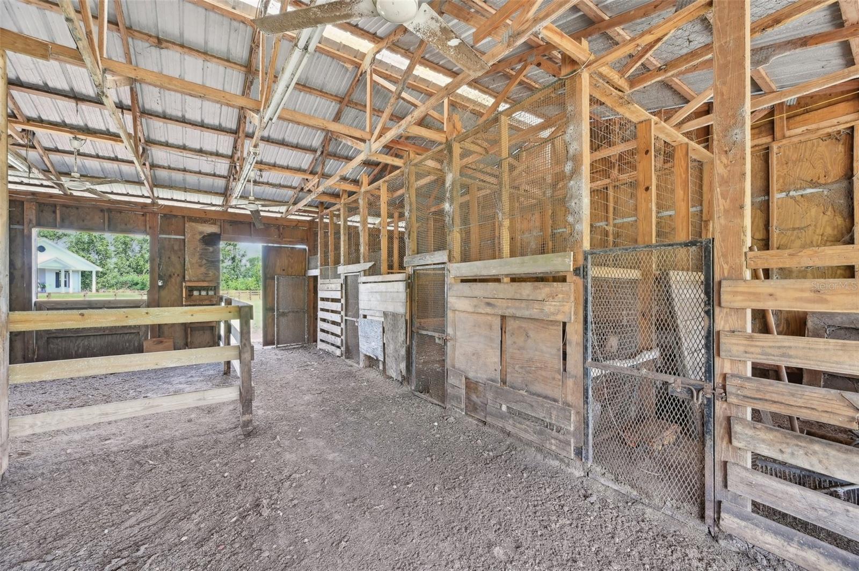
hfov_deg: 104.3
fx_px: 334
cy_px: 286
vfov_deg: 81.1
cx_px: 430
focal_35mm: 14
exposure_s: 1/10
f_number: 8
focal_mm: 14
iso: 400
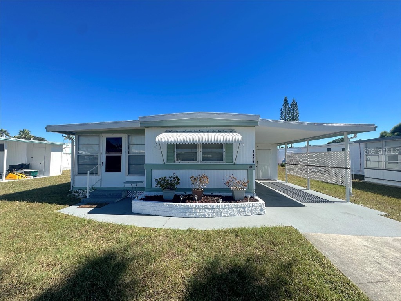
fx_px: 162
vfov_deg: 85.7
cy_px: 150
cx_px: 200
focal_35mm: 14
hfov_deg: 102.1
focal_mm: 2.22
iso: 50
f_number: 2.2
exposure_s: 1/1642
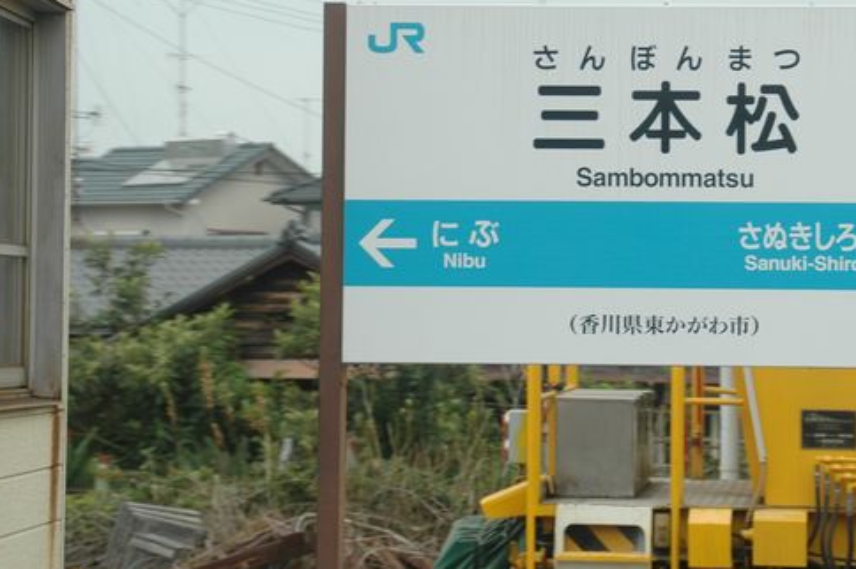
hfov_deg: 16.5
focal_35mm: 124
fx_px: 2946
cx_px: 546
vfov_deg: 11.0
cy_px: 182
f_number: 7.1
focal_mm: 50
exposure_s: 1/200
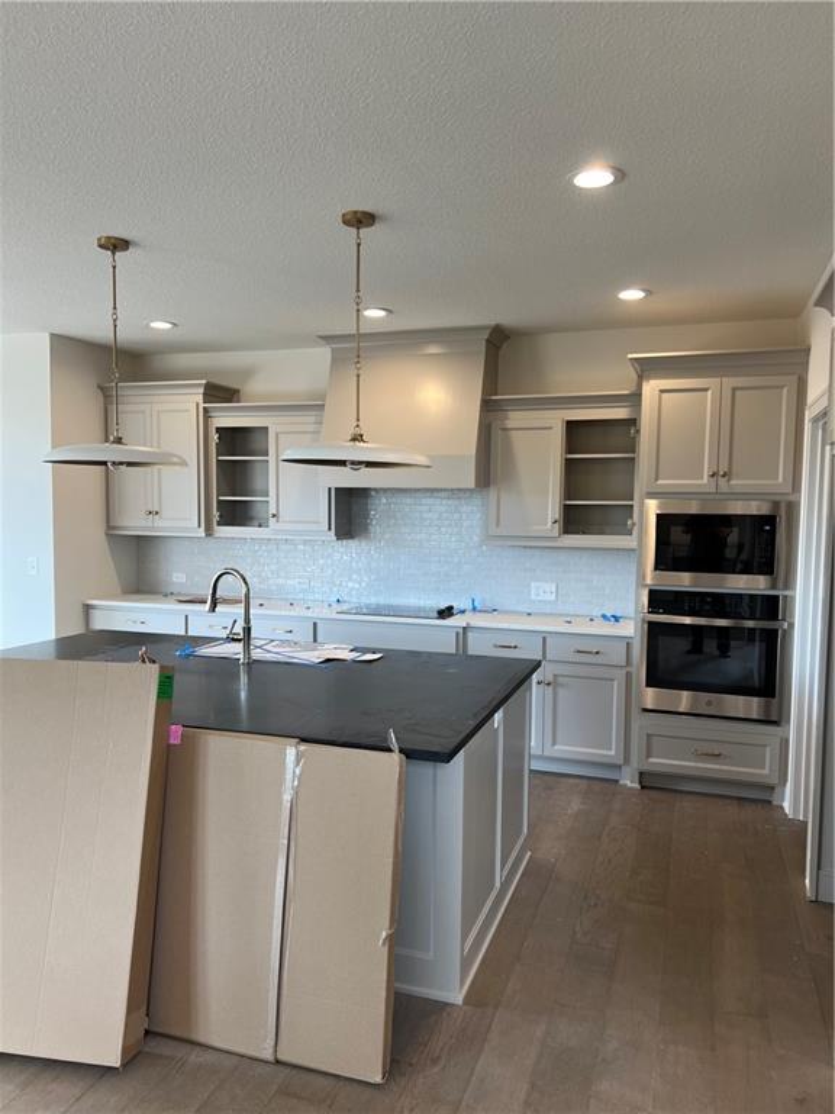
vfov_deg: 67.3
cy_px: 557
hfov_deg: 53.1
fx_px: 836
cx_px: 418
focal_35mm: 26
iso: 50
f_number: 1.5
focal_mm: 5.7
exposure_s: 1/120
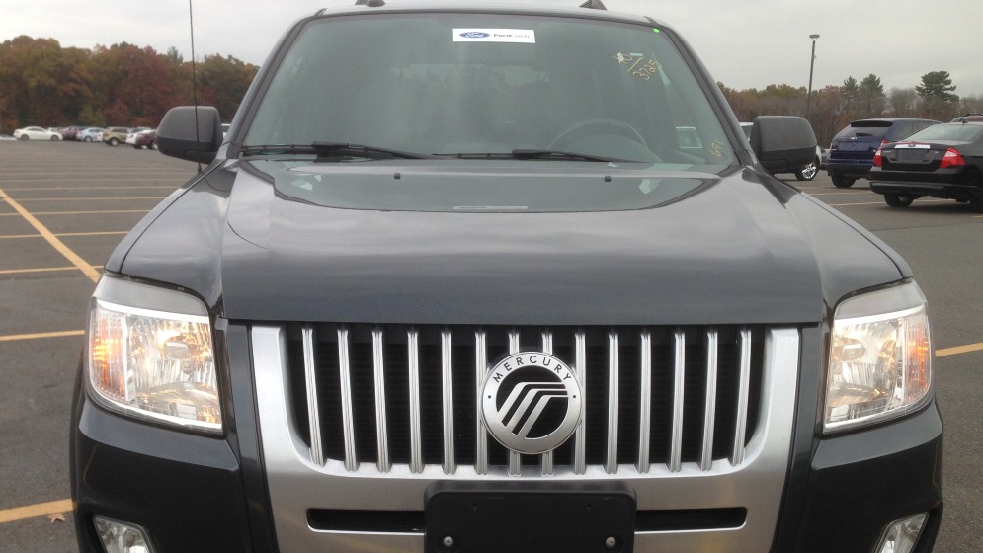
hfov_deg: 54.0
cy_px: 357
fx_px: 965
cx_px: 495
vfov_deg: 31.8
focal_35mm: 37
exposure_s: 1/266
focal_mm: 4.13
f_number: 2.4
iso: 50
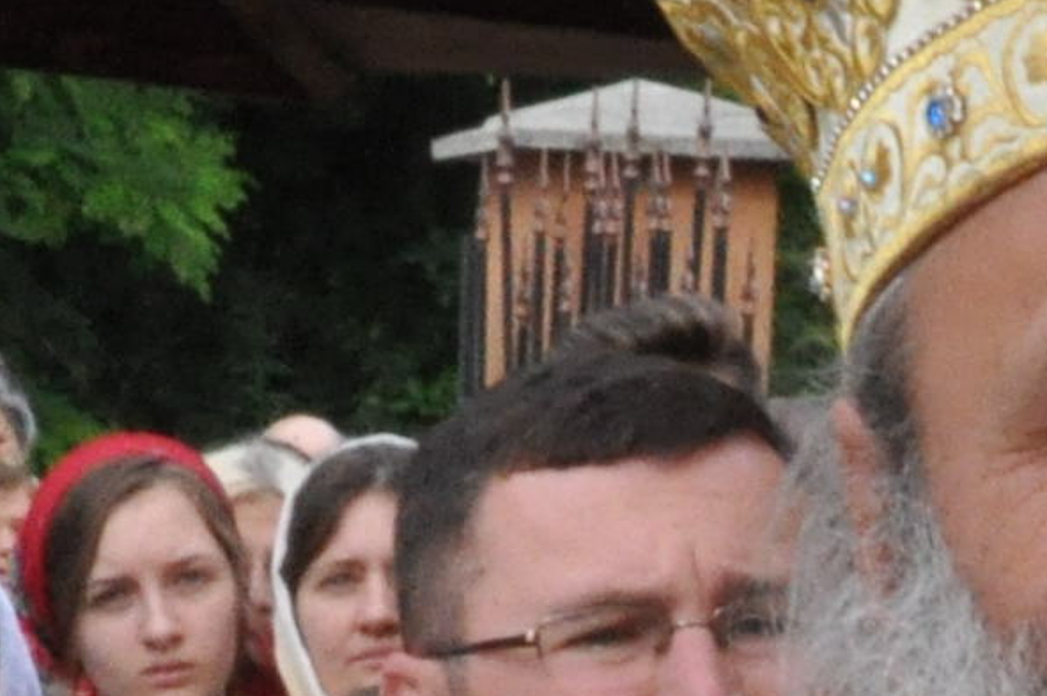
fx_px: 12640
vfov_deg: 3.1
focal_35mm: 435
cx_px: 1159
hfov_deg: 4.7
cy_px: 988
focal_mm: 40
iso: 1600
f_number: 22
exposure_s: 1/200
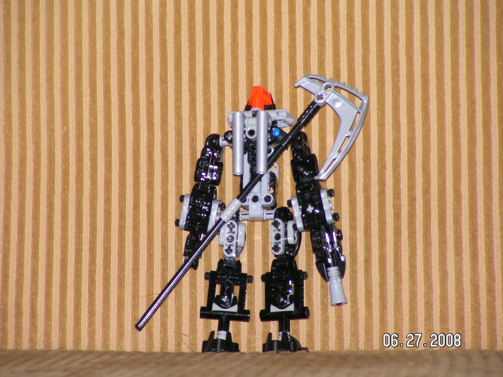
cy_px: 188
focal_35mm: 227
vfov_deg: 6.5
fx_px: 3299
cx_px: 252
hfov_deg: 8.7
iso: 200
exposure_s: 1/200
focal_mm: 37.9
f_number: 3.3
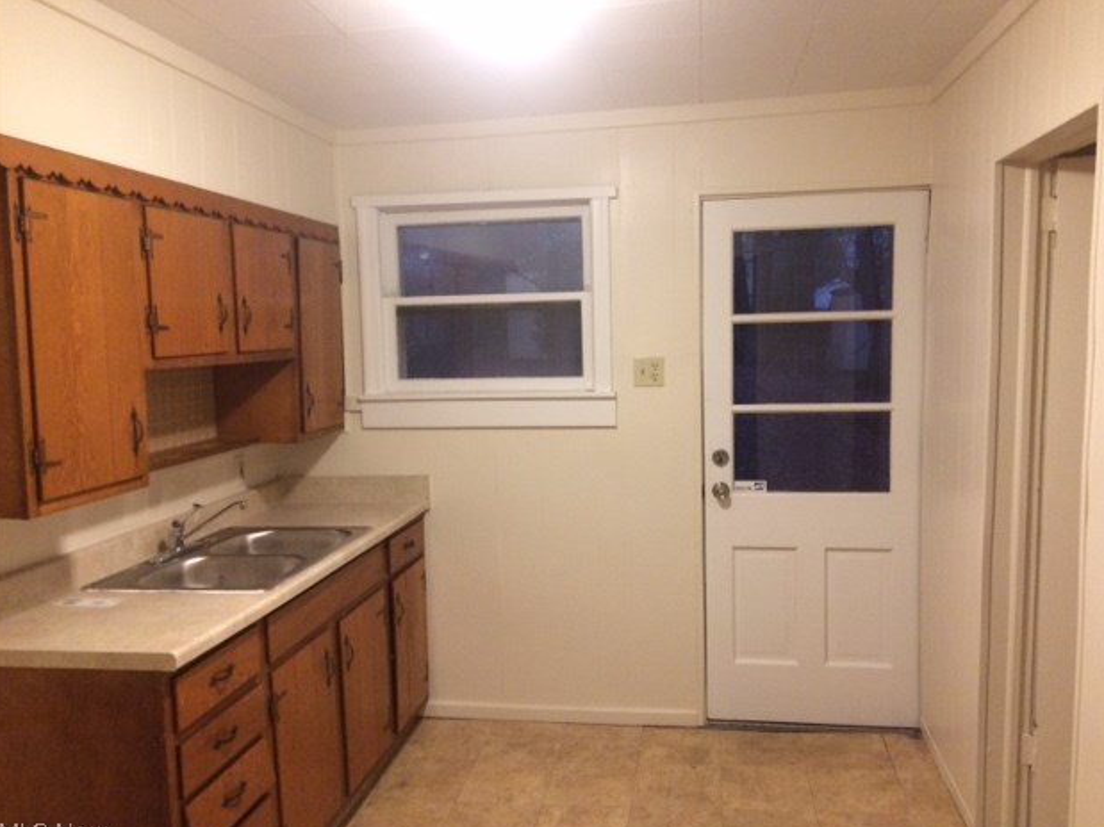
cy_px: 424
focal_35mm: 30
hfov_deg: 60.0
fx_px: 957
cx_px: 564
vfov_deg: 46.8
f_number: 2.2
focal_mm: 4.15
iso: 200
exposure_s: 1/30
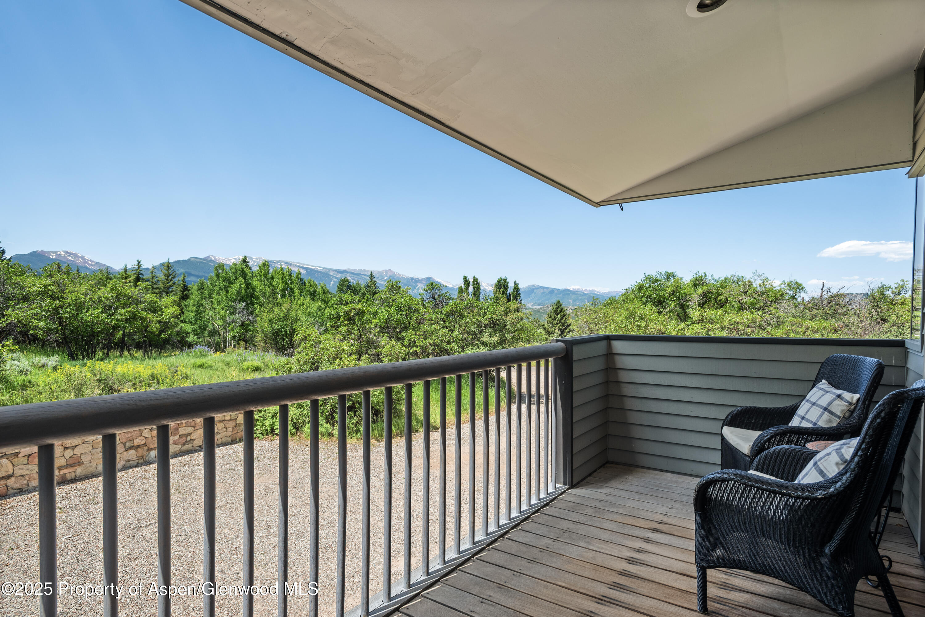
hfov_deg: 84.0
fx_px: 514
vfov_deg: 62.0
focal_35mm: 20
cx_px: 462
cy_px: 308
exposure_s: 1/80
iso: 125
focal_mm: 20
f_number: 7.1
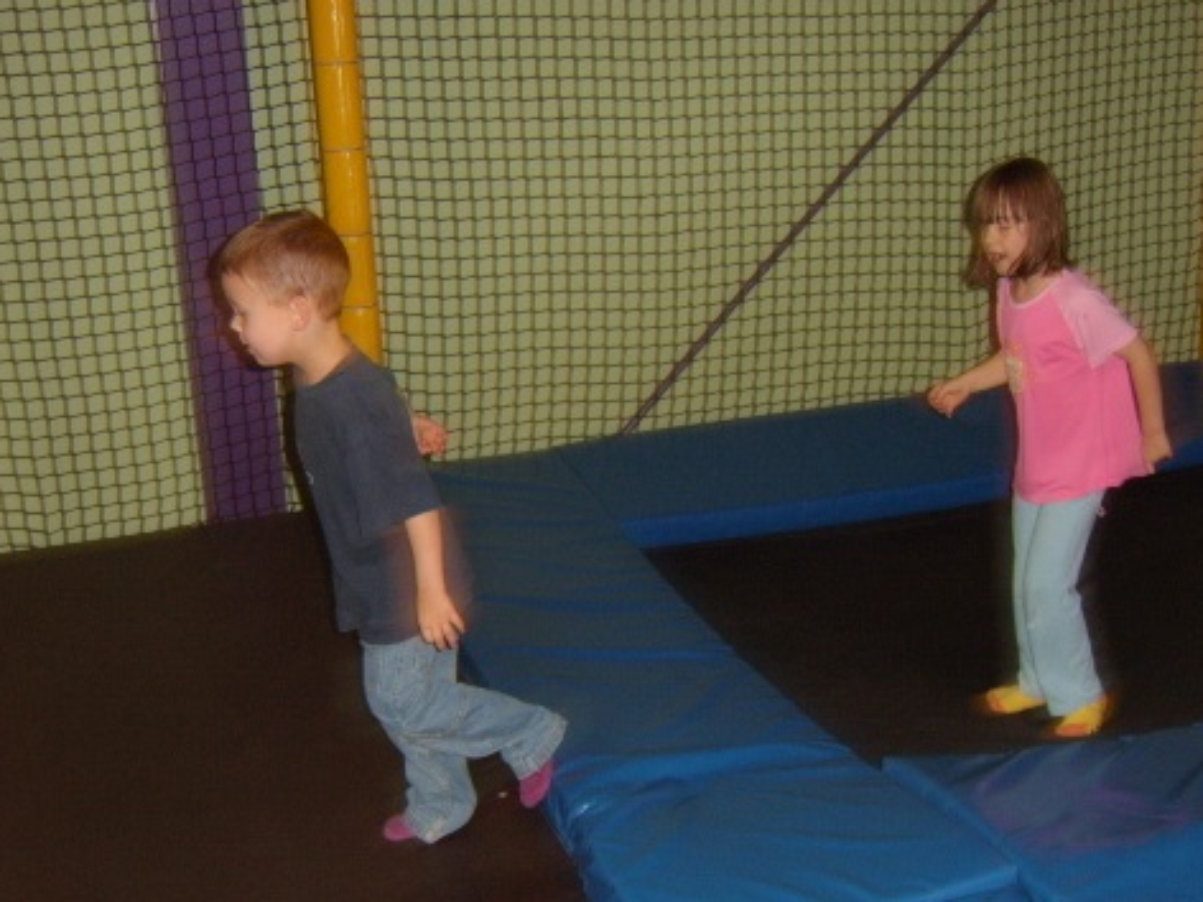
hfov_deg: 44.6
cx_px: 696
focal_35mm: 42
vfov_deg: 34.2
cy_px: 561
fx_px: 1460
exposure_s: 1/30
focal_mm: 8.13
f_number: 2.7
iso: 141
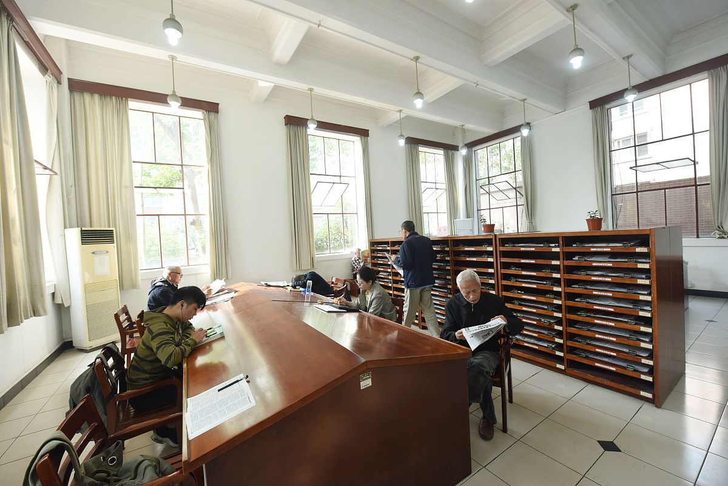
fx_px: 283
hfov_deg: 104.2
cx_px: 364
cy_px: 243
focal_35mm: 14
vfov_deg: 81.3
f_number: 5
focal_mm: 14
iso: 640
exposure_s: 1/125
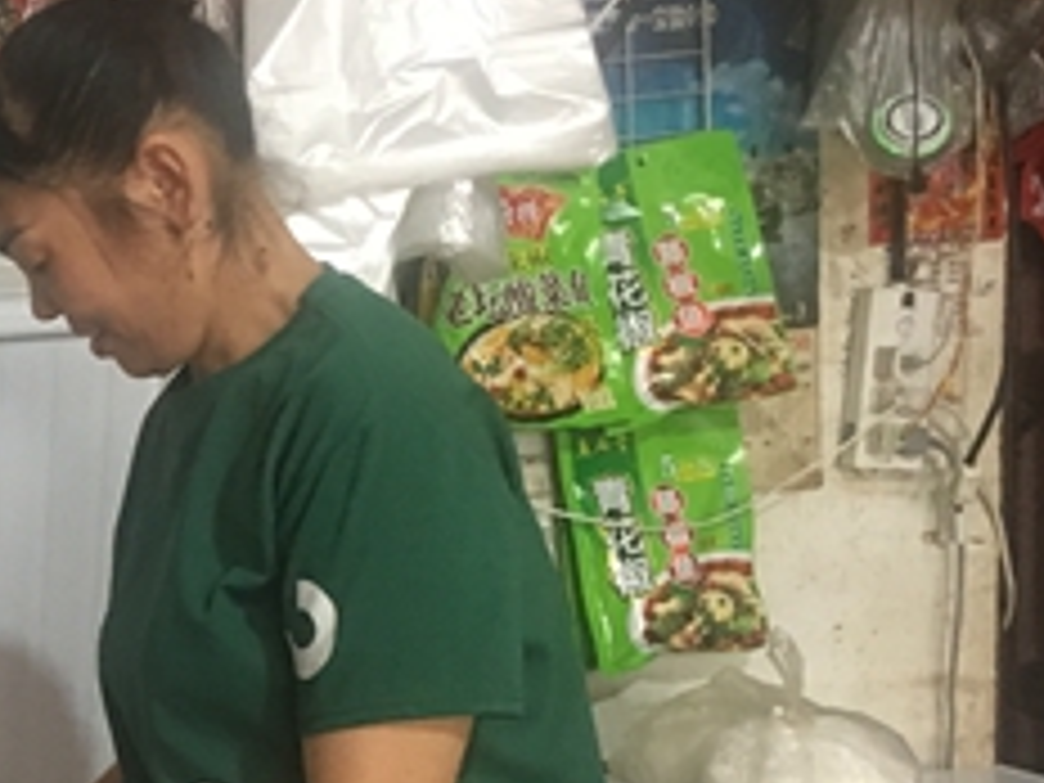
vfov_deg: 18.2
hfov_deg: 22.0
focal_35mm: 80
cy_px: 680
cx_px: -302
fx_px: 2413
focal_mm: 4.15
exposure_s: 1/10
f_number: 2.2
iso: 100
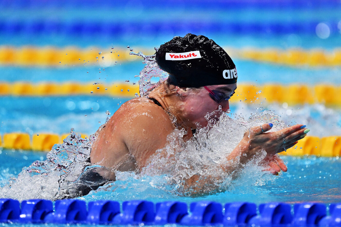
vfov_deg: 2.3
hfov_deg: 3.4
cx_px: 170
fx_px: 5680
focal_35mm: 600
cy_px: 114
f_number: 3.2
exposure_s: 1/4000
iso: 3200
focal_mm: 400
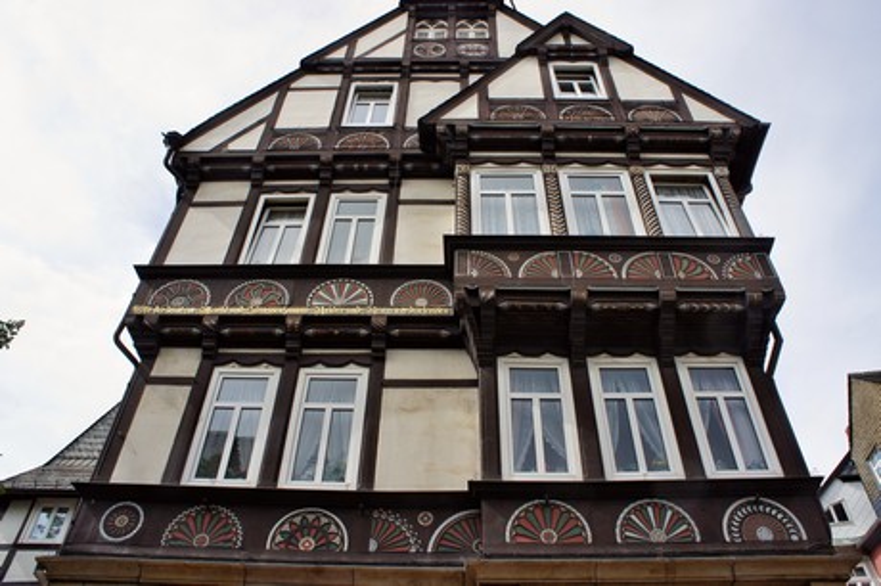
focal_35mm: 27
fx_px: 660
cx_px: 440
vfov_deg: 47.9
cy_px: 293
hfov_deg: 67.4
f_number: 11
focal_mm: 18
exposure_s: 1/250
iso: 250
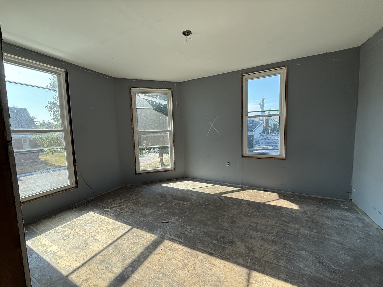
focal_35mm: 14
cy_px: 144
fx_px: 155
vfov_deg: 85.7
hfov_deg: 102.1
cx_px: 192
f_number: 2.2
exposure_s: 1/155
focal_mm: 2.22
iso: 64
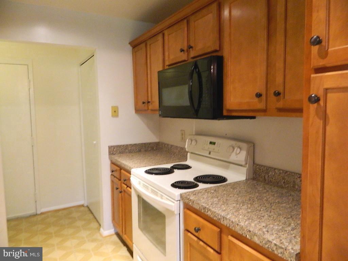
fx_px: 251
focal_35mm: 25
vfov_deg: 54.9
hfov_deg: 69.4
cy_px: 130
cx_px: 174
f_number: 3.1
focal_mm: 4.5
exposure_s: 1/20
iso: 400
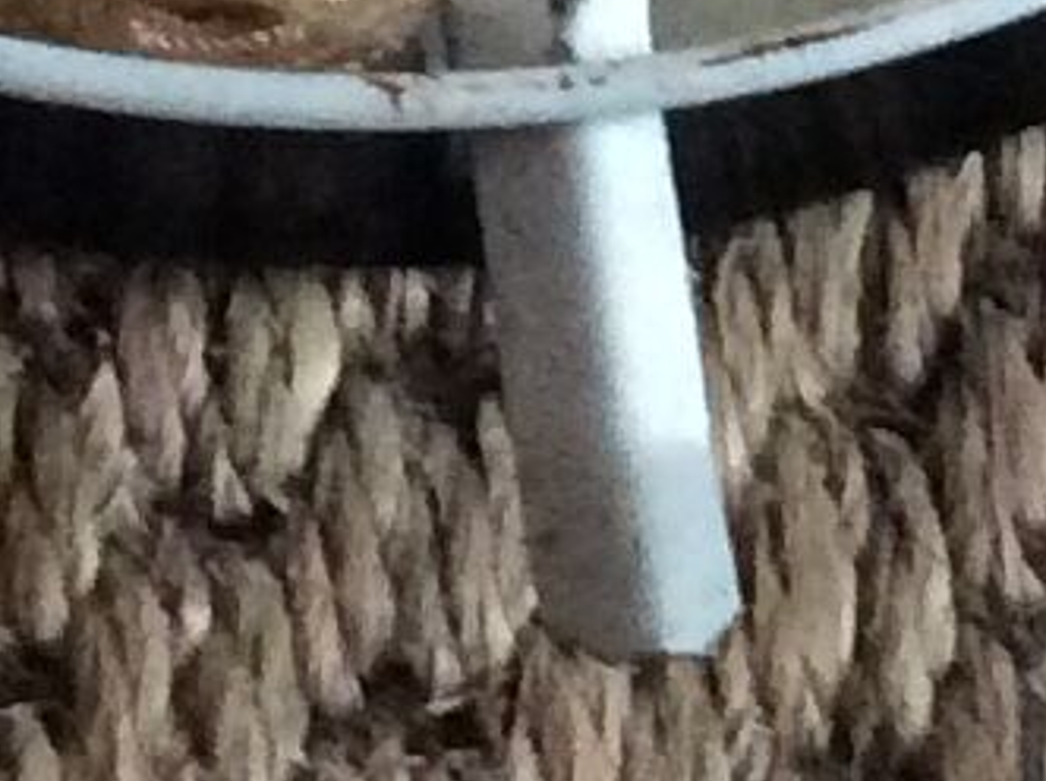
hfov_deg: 7.9
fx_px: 7543
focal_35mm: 250
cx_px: 299
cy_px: -882
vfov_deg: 5.8
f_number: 2.4
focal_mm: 3.3
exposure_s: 1/25
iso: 250
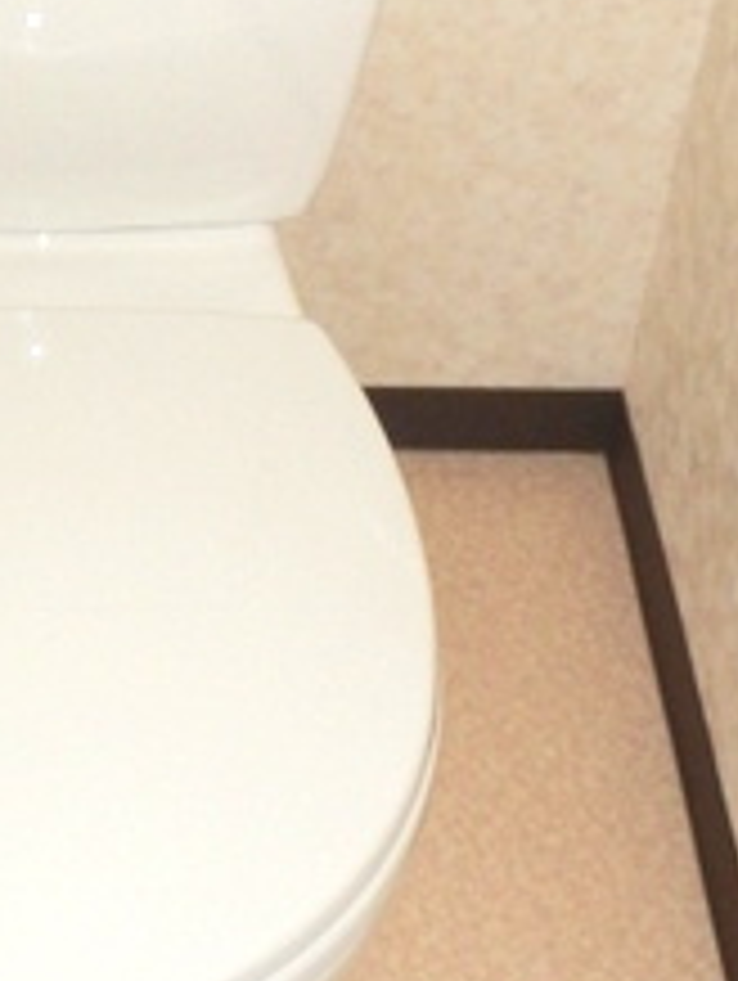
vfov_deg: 22.0
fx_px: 2497
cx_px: -27
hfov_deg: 16.4
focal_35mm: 88
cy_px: 252
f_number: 3
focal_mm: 4.2
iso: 200
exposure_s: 1/30
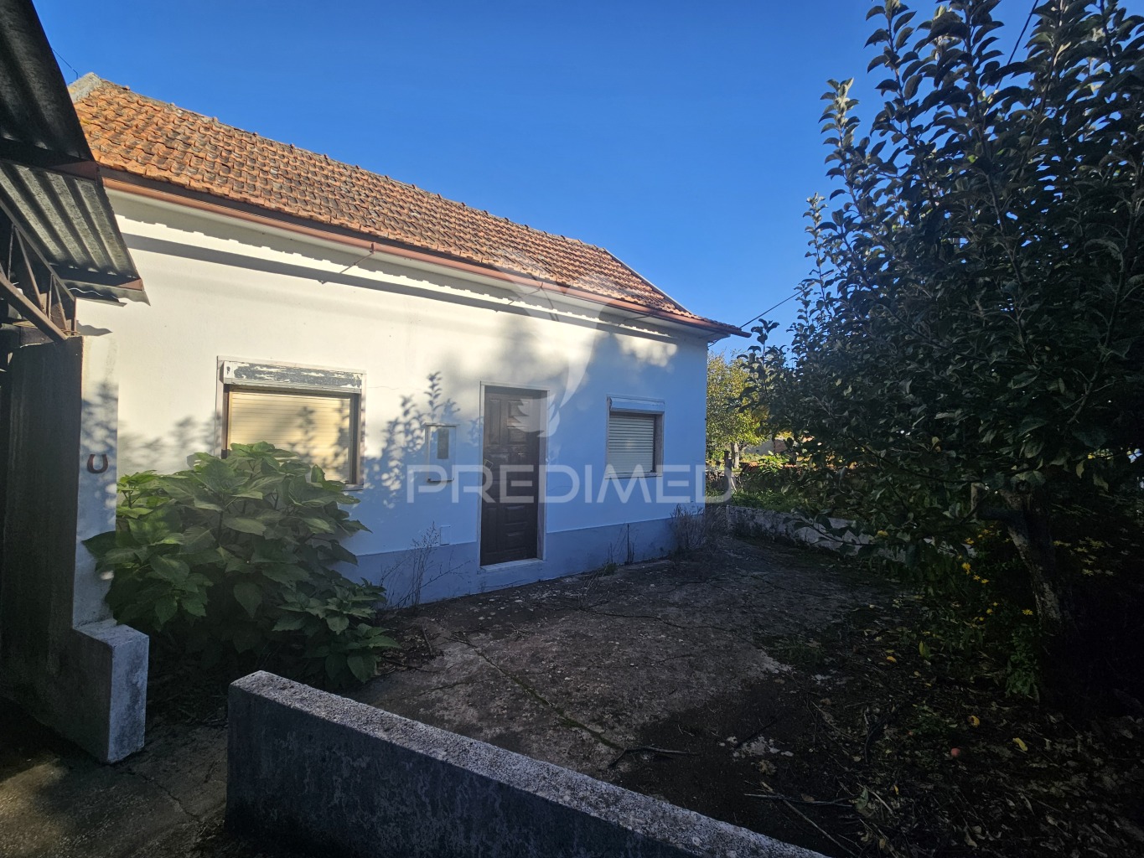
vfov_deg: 89.9
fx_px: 430
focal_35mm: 13
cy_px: 429
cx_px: 572
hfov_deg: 106.2
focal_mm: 2.2
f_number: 2.2
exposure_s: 1/1497
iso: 50
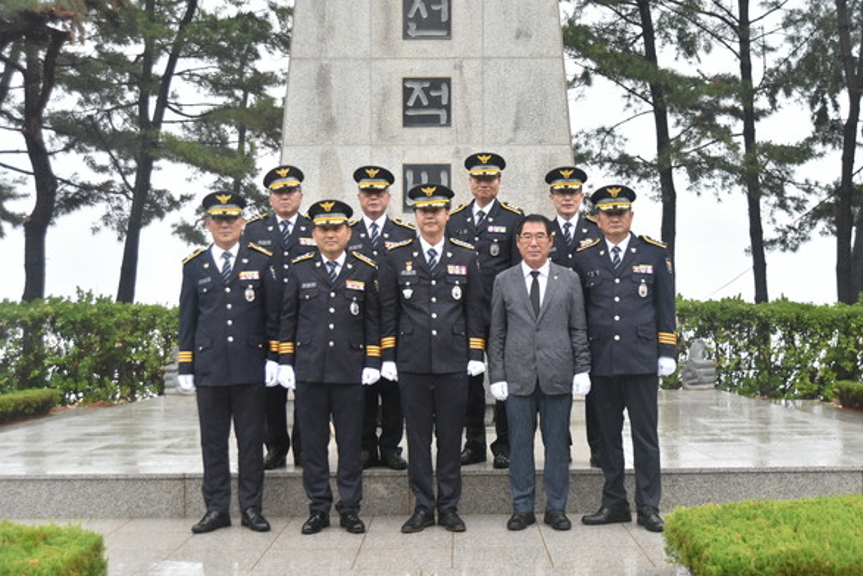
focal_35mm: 46
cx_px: 438
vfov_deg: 29.3
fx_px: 1103
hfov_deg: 42.7
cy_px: 286
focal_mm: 45
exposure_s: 1/2000
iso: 2000
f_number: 4
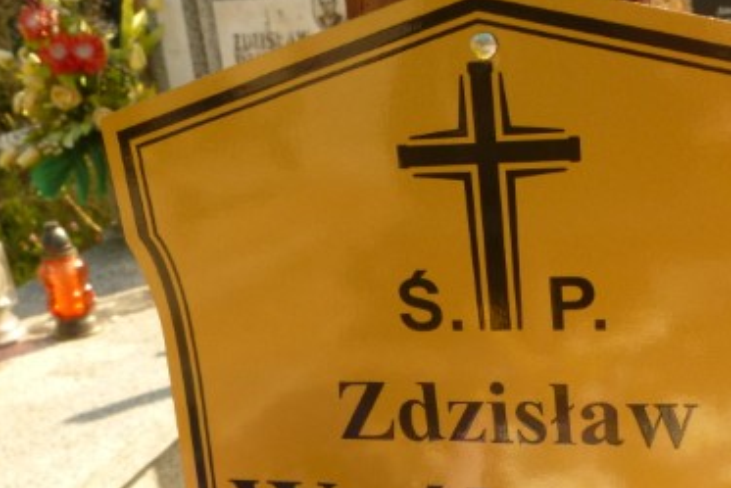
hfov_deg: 38.9
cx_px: 515
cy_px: 457
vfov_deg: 26.0
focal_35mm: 50
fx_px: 1016
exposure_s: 1/640
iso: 200
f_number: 3.3
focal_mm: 5
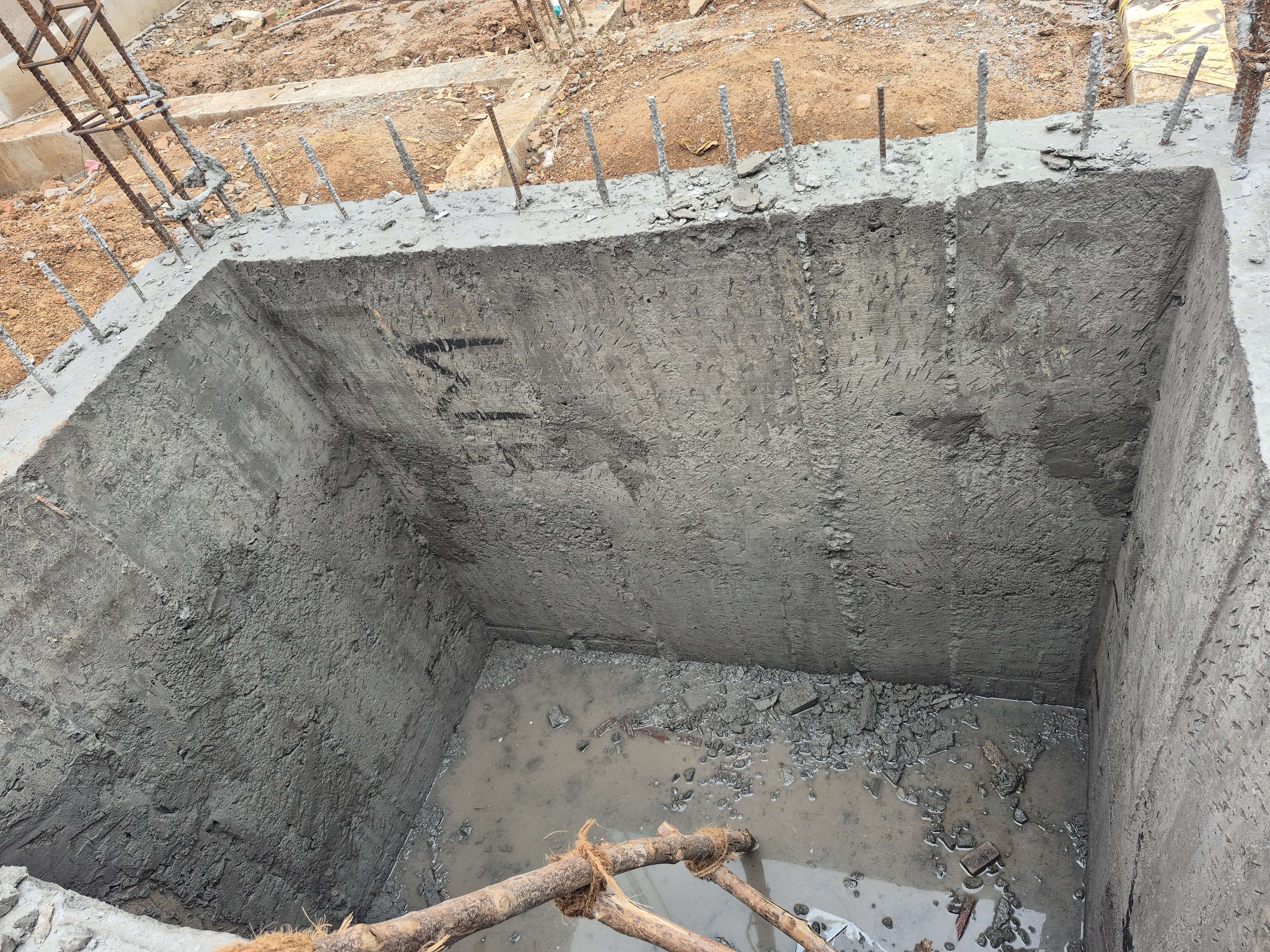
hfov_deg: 73.9
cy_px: 476
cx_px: 635
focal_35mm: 23
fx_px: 844
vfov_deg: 58.9
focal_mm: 5.4
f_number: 1.8
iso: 25
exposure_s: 1/258
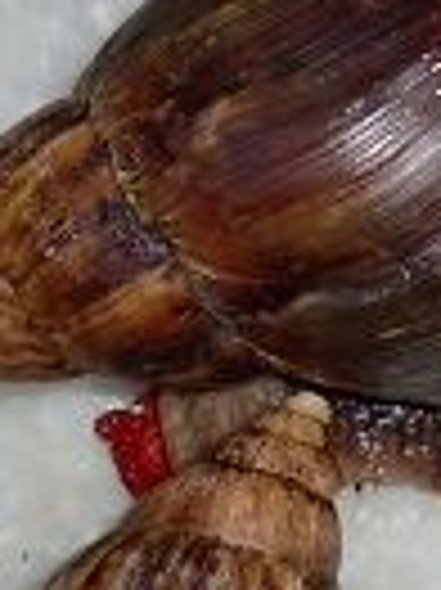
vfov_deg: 9.5
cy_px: 119
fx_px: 3539
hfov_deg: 7.1
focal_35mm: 208
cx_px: 326
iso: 64
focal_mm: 13.1
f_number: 4.2
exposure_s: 1/60
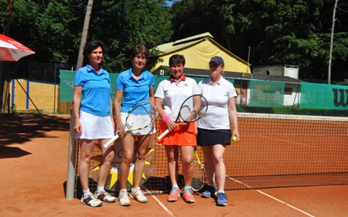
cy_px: 101
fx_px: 351
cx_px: 173
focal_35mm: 37
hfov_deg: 52.8
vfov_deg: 34.4
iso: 400
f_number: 8
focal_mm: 24
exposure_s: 1/2000
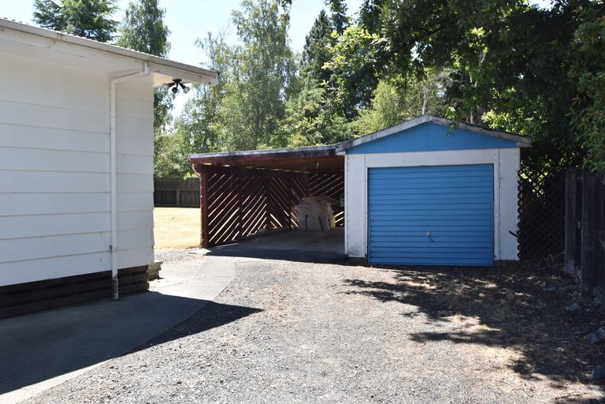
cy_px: 202
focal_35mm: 32
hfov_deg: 59.5
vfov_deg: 41.7
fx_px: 529
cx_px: 302
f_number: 8
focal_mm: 21
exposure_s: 1/250
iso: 280
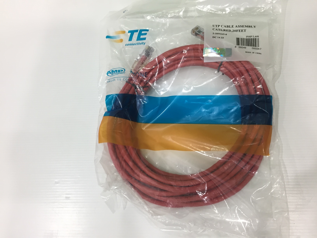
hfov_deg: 61.7
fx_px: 266
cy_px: 119
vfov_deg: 48.2
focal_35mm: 29
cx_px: 158
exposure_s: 1/33
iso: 100
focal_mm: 4.15
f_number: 2.2
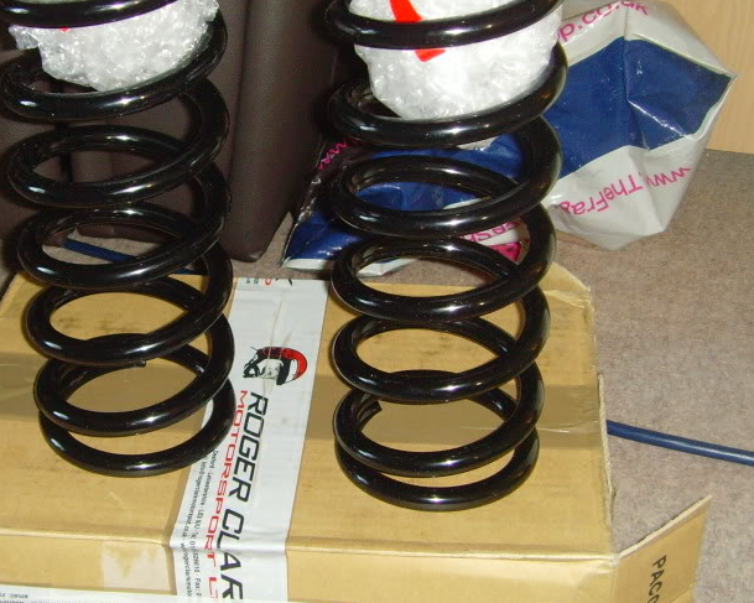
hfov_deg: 29.4
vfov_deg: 23.8
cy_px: 281
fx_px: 1428
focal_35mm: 64
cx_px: 253
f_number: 3.5
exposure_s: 1/45
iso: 200
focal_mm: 6.6
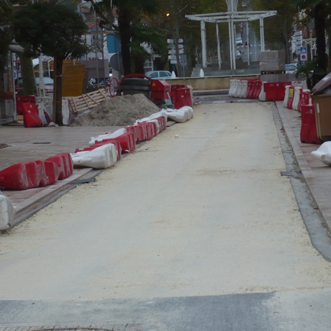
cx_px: 208
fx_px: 1320
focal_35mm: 122
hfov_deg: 14.3
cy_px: 166
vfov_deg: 14.3
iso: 100
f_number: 4.9
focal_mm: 17
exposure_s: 1/40
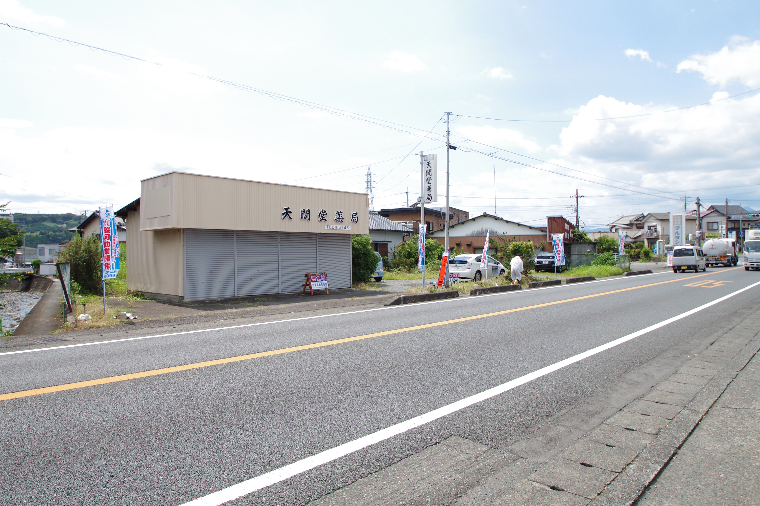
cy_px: 253
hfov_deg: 78.6
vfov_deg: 57.2
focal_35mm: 22
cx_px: 380
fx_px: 464
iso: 100
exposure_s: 1/250
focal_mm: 15
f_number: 8
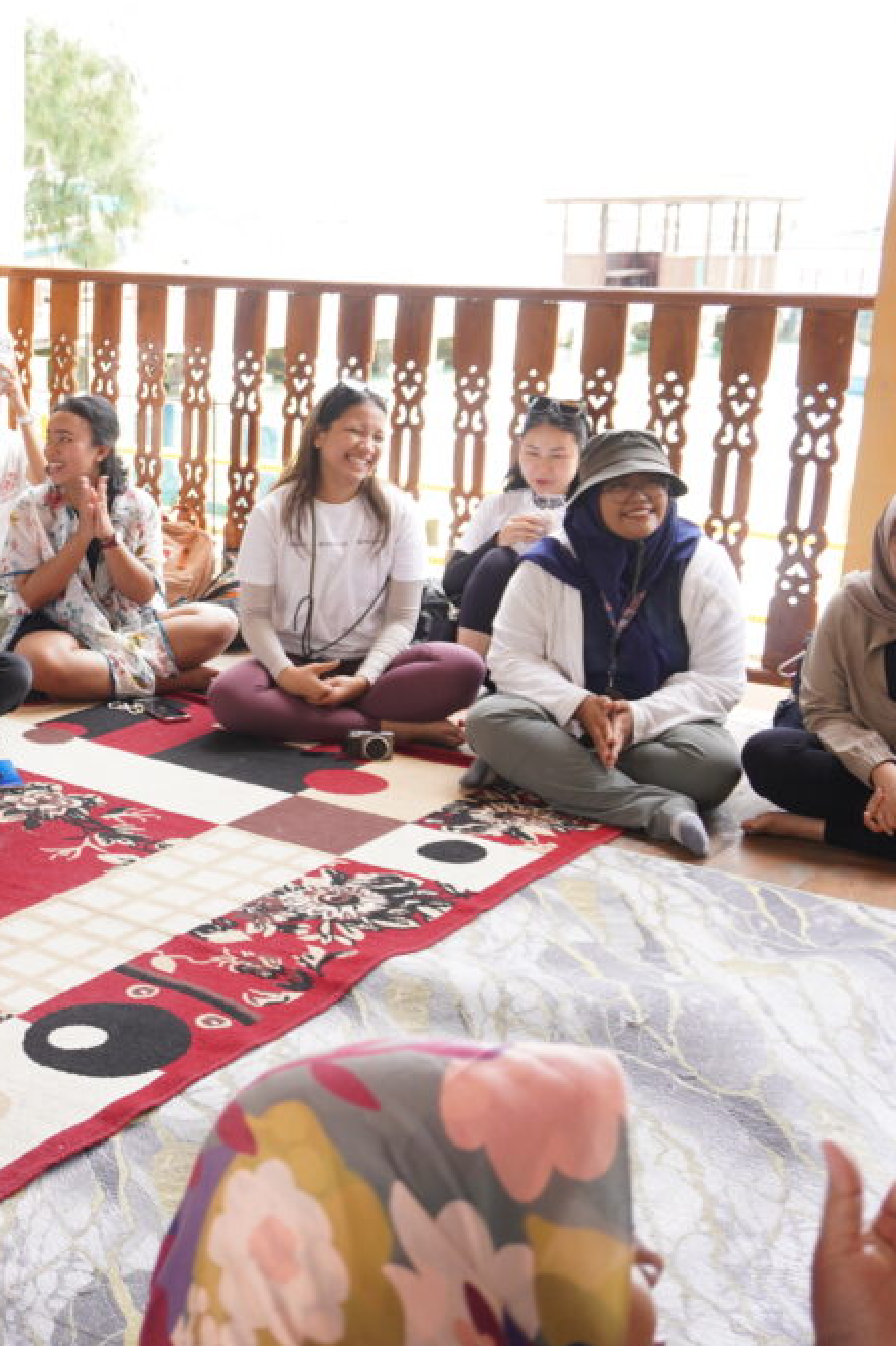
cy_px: 666
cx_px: 26
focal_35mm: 46
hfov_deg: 27.7
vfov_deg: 42.8
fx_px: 1718
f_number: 4
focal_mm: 20
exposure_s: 1/100
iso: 200
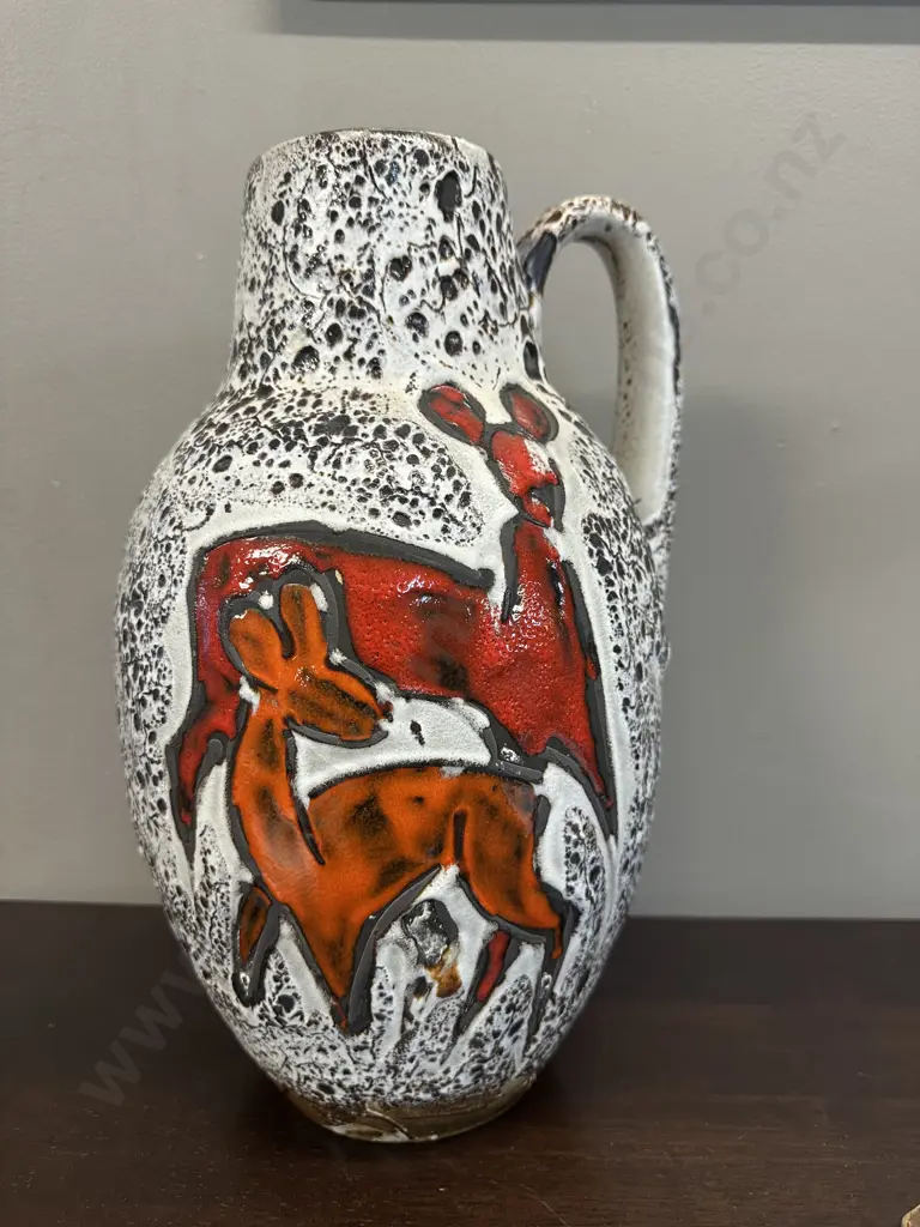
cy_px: 614
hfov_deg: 56.8
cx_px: 460
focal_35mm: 24
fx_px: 850
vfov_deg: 71.6
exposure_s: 1/50
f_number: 1.78
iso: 125
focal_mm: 6.86
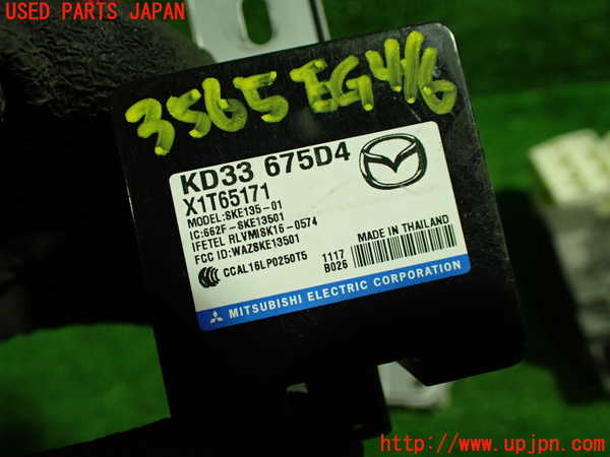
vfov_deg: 46.8
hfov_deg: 60.0
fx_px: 529
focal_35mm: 30
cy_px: 228
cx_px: 305
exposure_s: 1/125
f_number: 2.3
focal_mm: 5.4
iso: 500
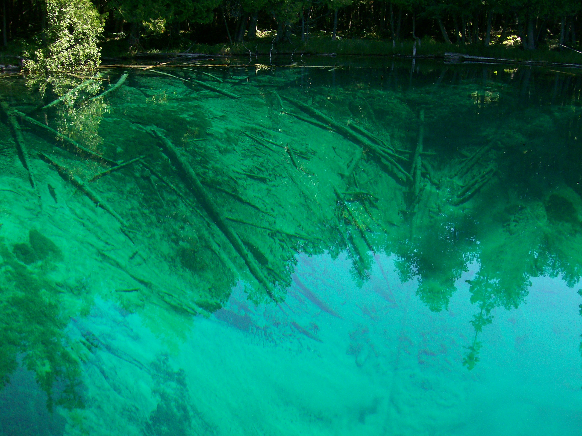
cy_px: 218
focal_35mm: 36
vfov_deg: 39.7
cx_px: 291
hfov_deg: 51.4
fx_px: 605
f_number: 2.7
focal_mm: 6
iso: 140
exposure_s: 1/650
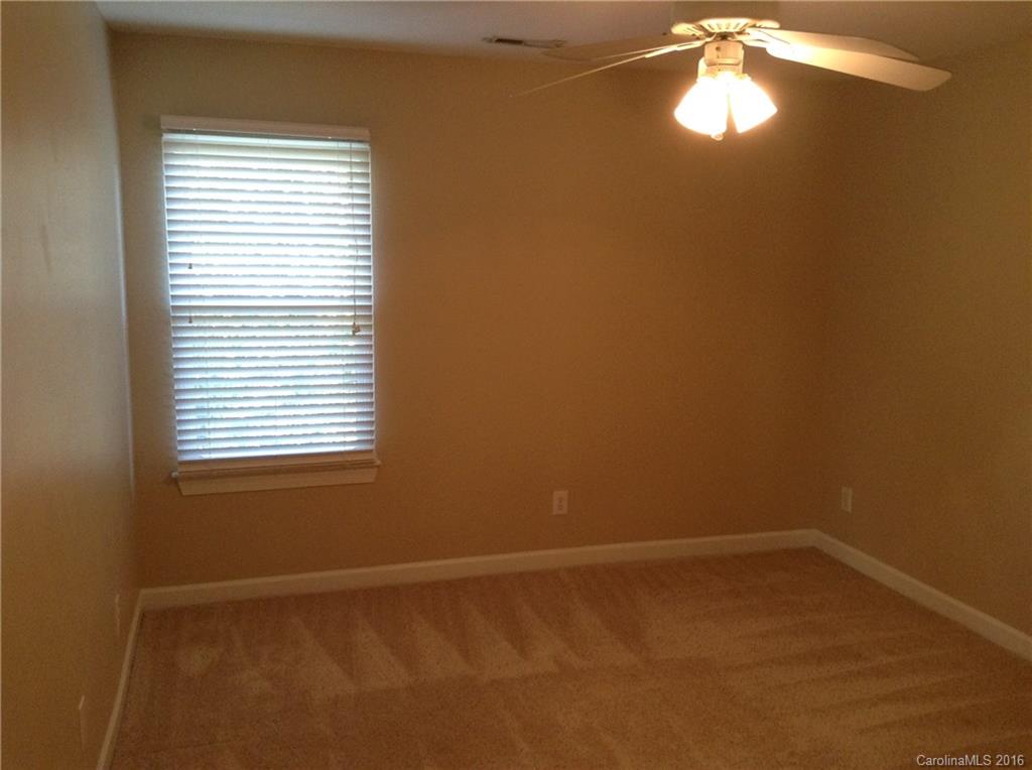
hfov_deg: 55.4
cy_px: 385
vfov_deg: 42.8
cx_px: 516
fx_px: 982
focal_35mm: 33
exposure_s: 1/24
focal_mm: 3.3
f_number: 2.4
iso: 100
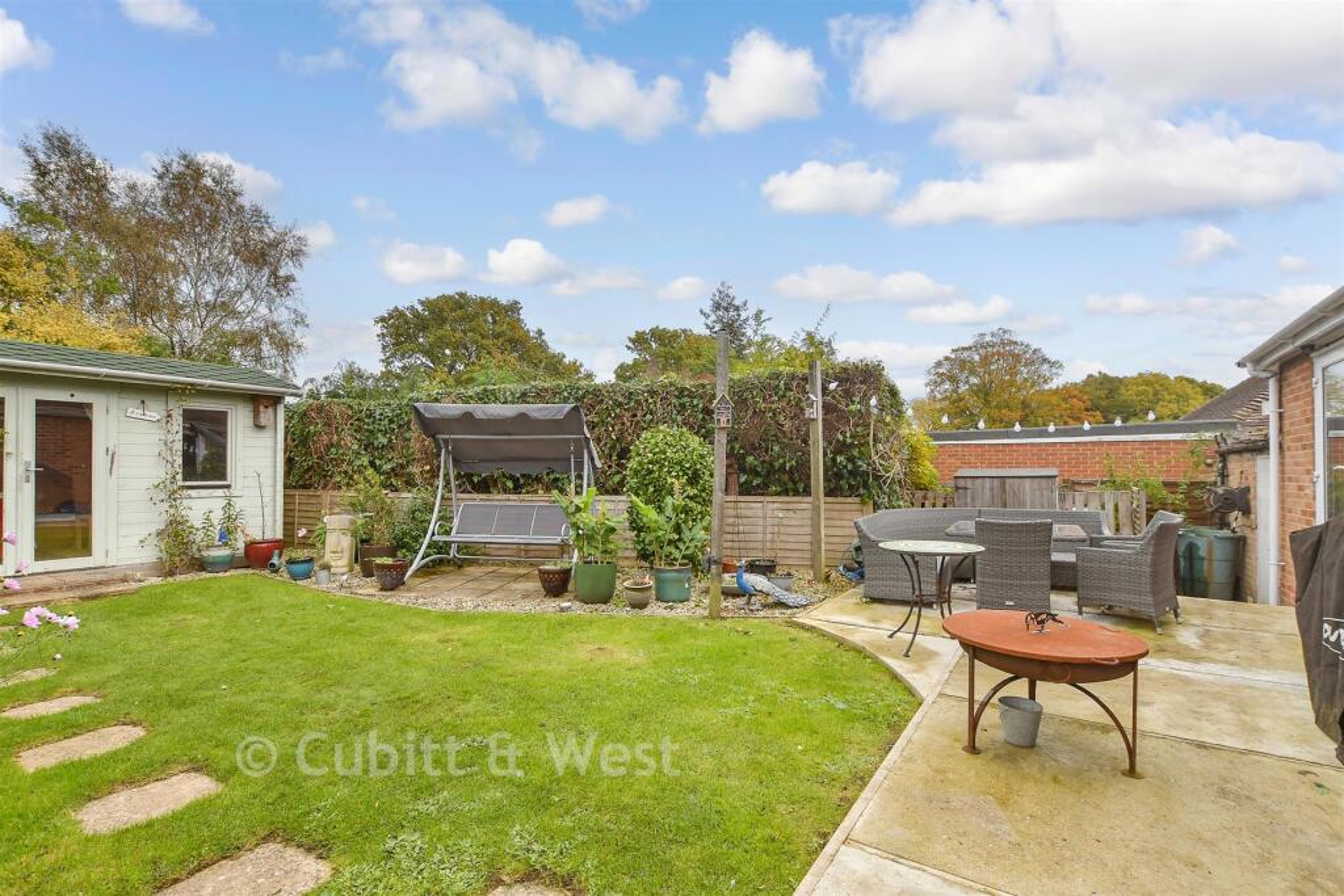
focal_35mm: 15
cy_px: 448
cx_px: 672
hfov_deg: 100.4
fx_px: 560
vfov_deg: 77.3
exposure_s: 1/160
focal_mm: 10
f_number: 8
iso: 160
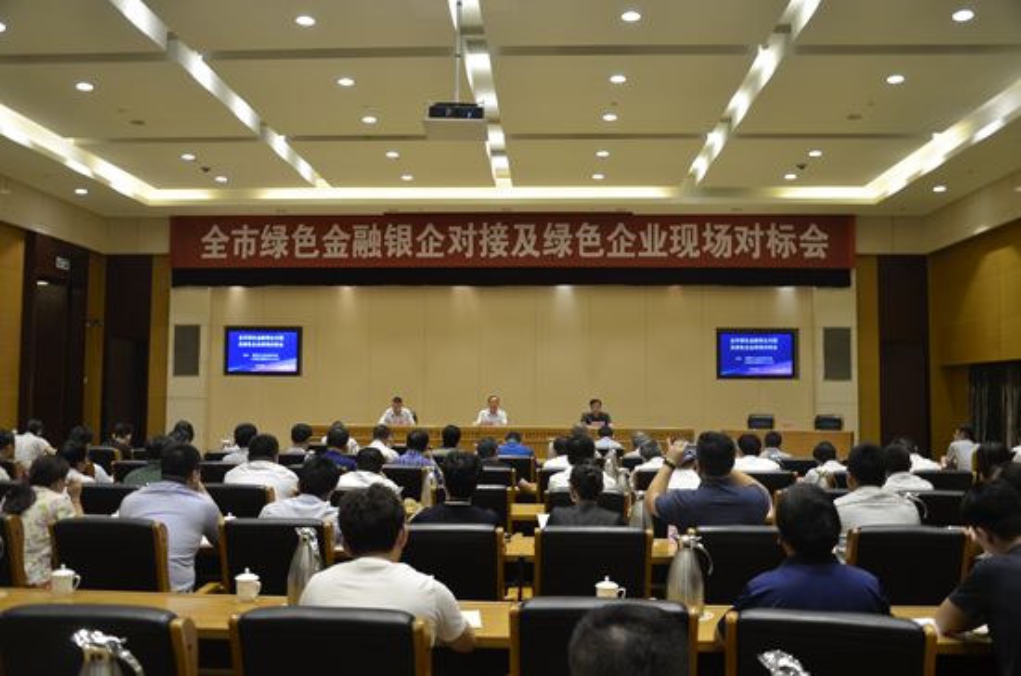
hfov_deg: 59.6
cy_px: 338
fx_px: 891
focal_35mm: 32
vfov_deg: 41.5
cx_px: 510
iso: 320
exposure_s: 1/30
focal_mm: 21
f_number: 3.8
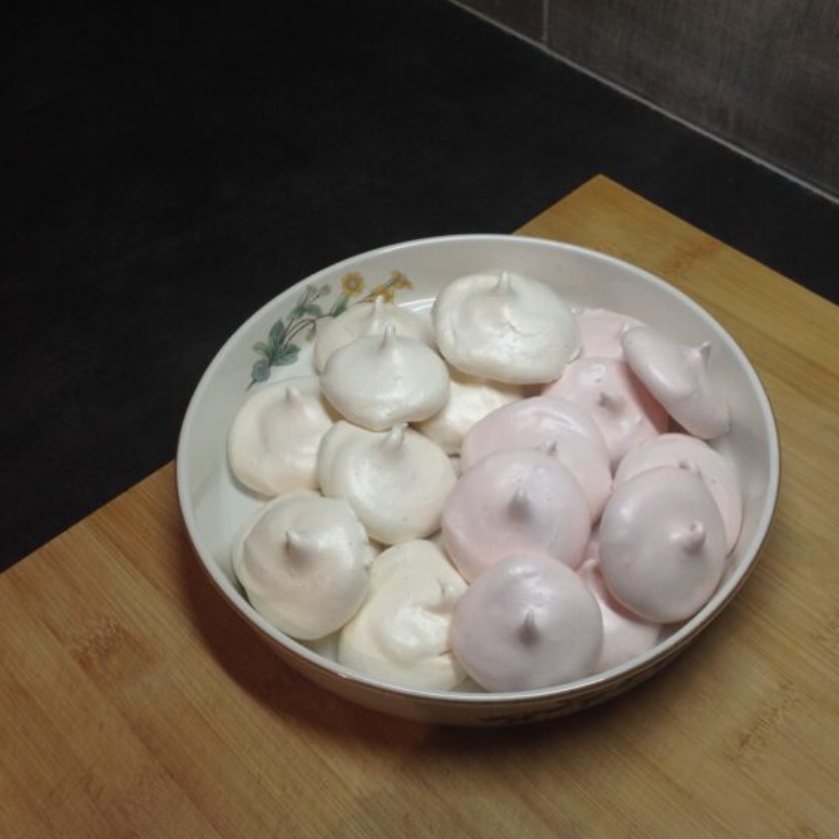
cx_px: 463
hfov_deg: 40.0
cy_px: 420
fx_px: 1152
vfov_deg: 40.0
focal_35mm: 42
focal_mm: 4.28
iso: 64
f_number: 2.4
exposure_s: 1/30
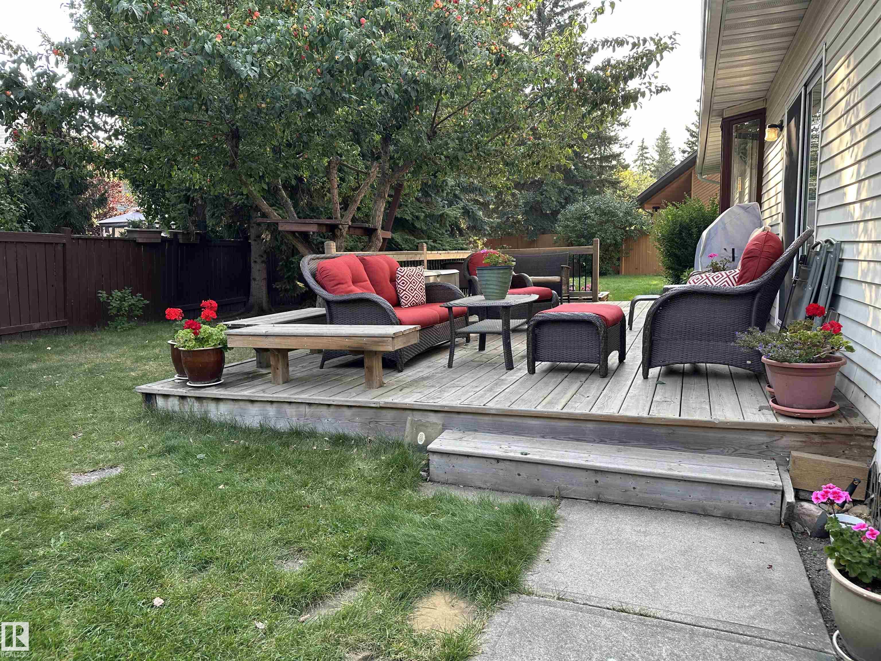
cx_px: 440
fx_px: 611
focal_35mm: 24
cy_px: 330
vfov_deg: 56.8
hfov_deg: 71.6
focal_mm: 6.86
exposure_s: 1/241
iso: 64
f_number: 1.78
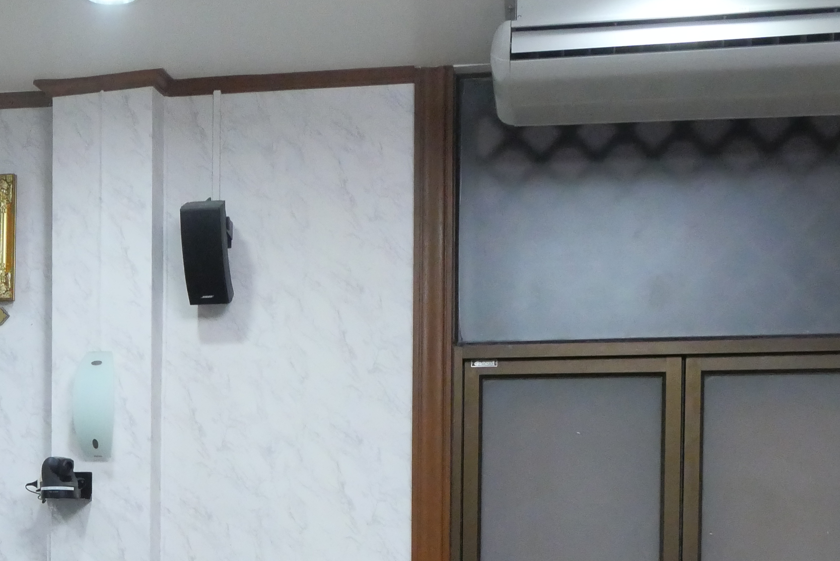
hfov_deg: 28.7
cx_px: 184
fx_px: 1611
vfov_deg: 19.0
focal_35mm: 69
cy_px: 608
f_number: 6.3
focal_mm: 15
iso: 3200
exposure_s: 1/50
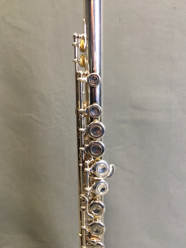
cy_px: 124
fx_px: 208
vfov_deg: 61.7
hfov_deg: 48.2
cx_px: 93
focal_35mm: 29
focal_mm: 4.15
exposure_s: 1/30
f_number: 2.2
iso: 160
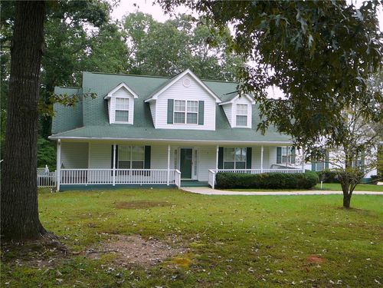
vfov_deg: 40.7
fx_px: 387
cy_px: 144
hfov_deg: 52.6
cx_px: 192
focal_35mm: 35
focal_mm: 5.2
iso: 80
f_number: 2.8
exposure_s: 1/125
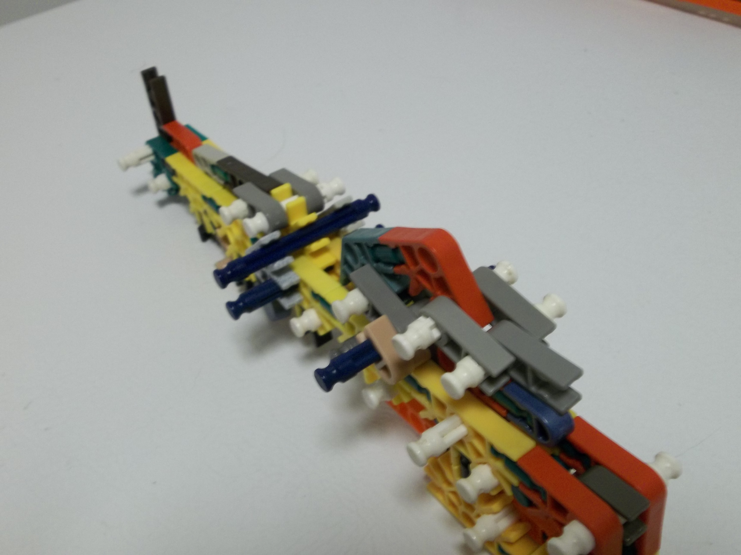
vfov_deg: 38.7
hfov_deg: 50.1
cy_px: 278
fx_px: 792
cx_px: 370
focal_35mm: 37
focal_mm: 6.6
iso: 160
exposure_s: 1/10
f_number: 4
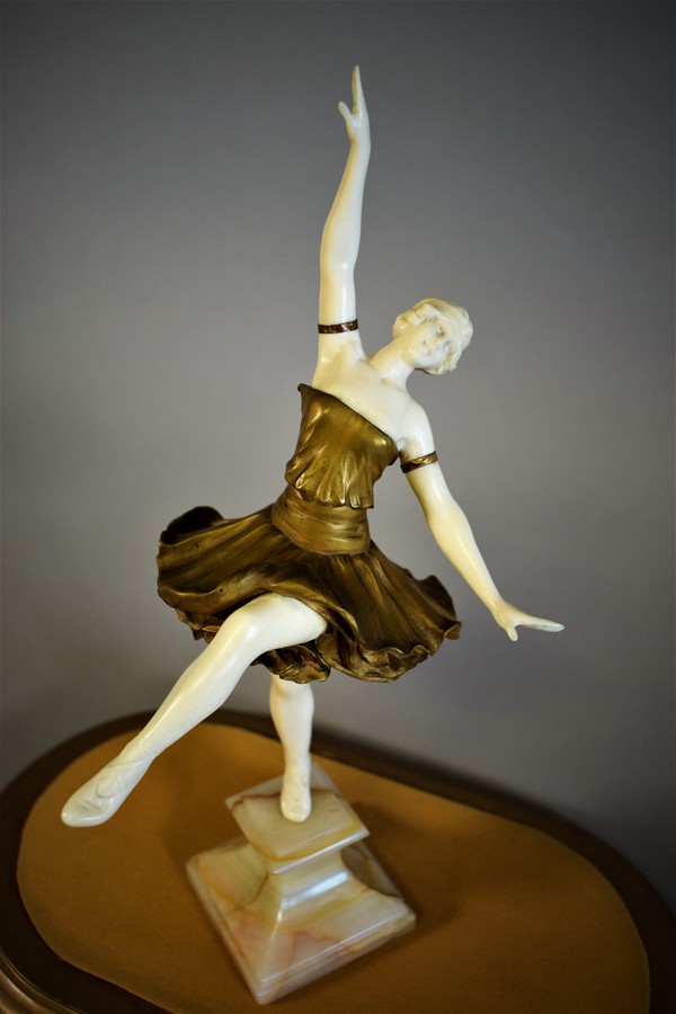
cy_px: 507
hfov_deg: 34.2
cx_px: 338
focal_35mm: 39
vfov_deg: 49.6
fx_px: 1098
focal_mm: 26
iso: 640
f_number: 4
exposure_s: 1/60
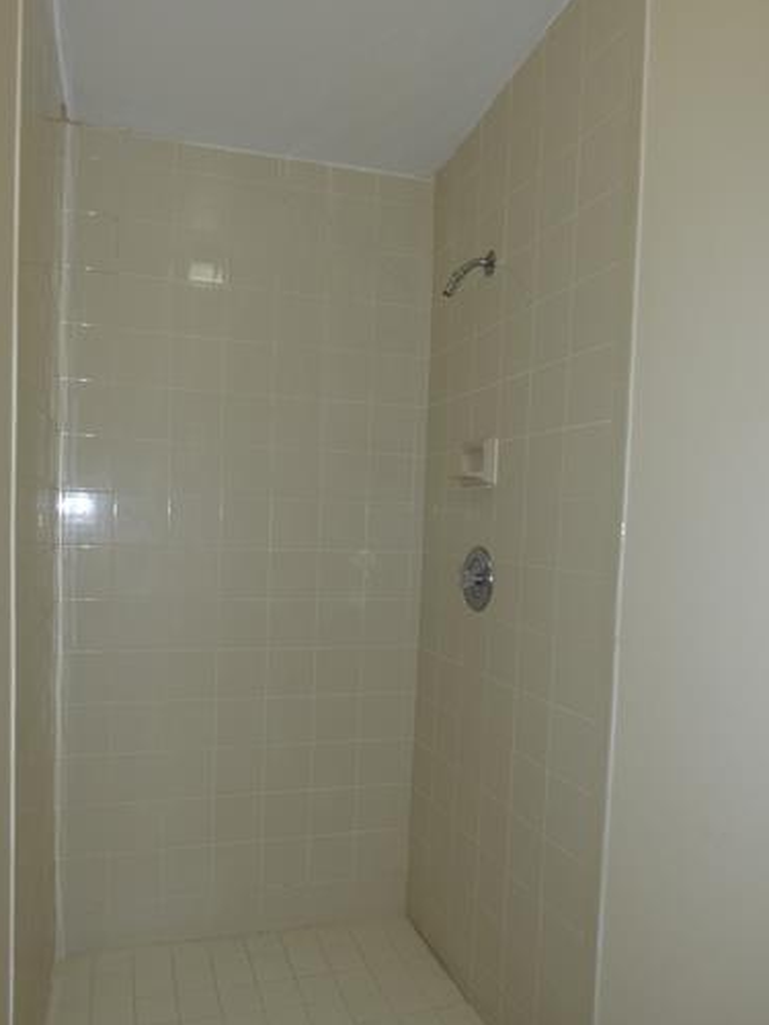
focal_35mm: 24
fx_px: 711
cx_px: 318
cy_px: 578
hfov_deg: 56.5
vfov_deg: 71.3
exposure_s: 1/50
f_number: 3.2
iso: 100
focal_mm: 3.58
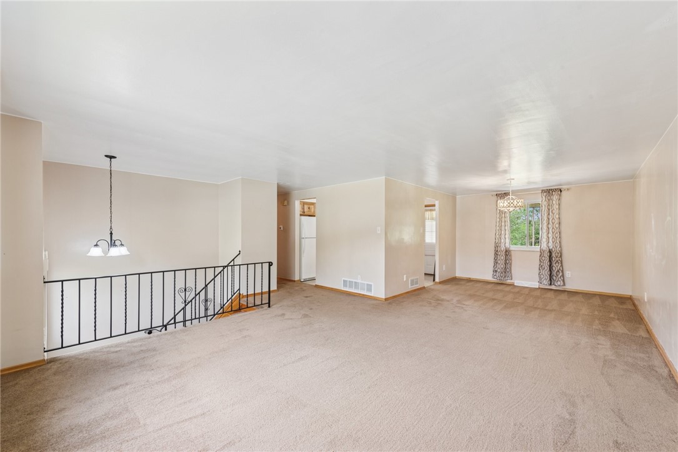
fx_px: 264
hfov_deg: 104.2
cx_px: 339
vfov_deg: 81.2
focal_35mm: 14
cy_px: 226
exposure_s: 1/5
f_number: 11
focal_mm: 14
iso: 50
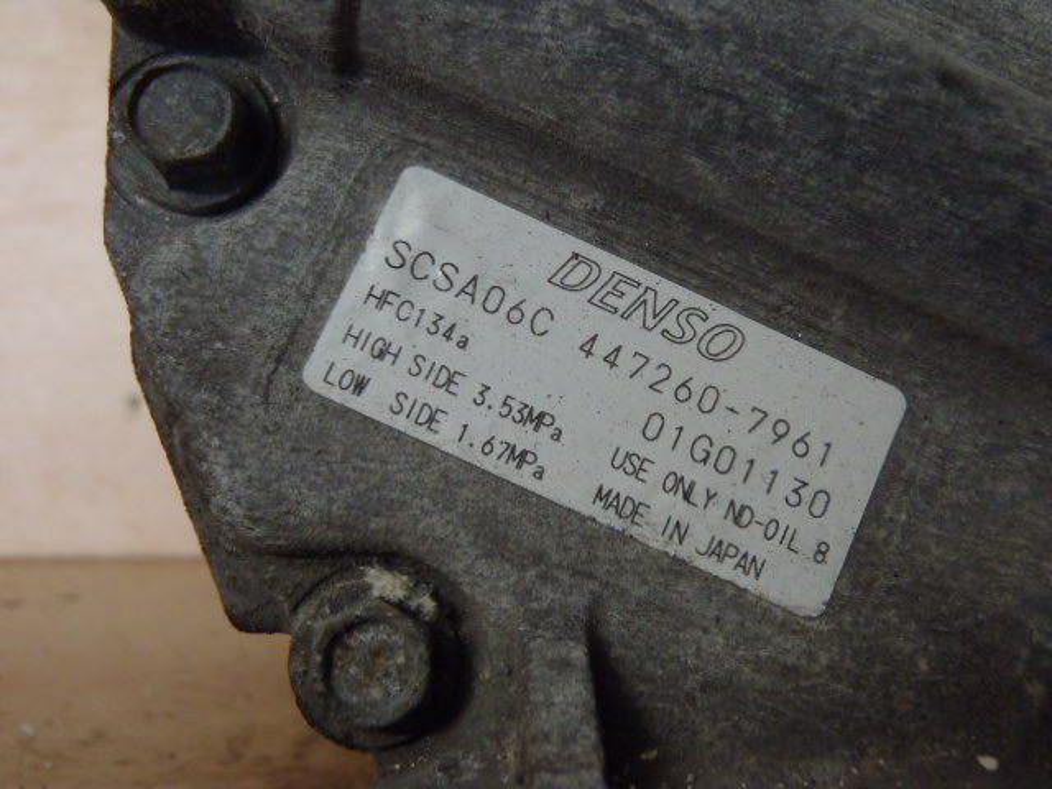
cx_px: 526
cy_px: 394
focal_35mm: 37
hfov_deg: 50.1
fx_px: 1124
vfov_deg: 38.7
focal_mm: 6.64
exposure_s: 1/4
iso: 250
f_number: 4.7
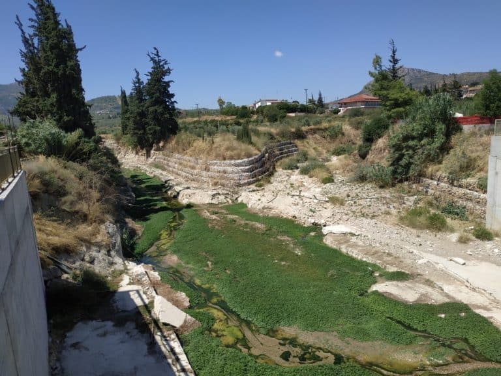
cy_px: 188
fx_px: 347
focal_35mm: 24
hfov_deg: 71.6
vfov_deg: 56.8
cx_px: 250
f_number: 1.9
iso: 100
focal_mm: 3.94
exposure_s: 1/2362
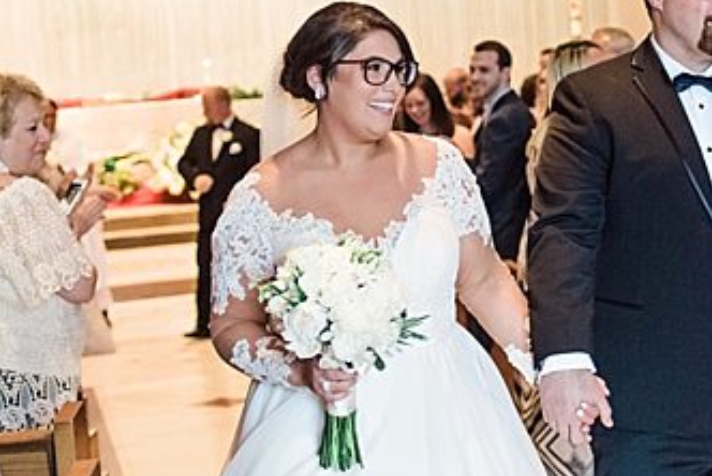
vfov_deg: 13.8
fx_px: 1960
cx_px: 489
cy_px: 98
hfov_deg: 20.5
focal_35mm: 99
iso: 1600
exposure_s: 1/200
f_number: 2.2
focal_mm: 35
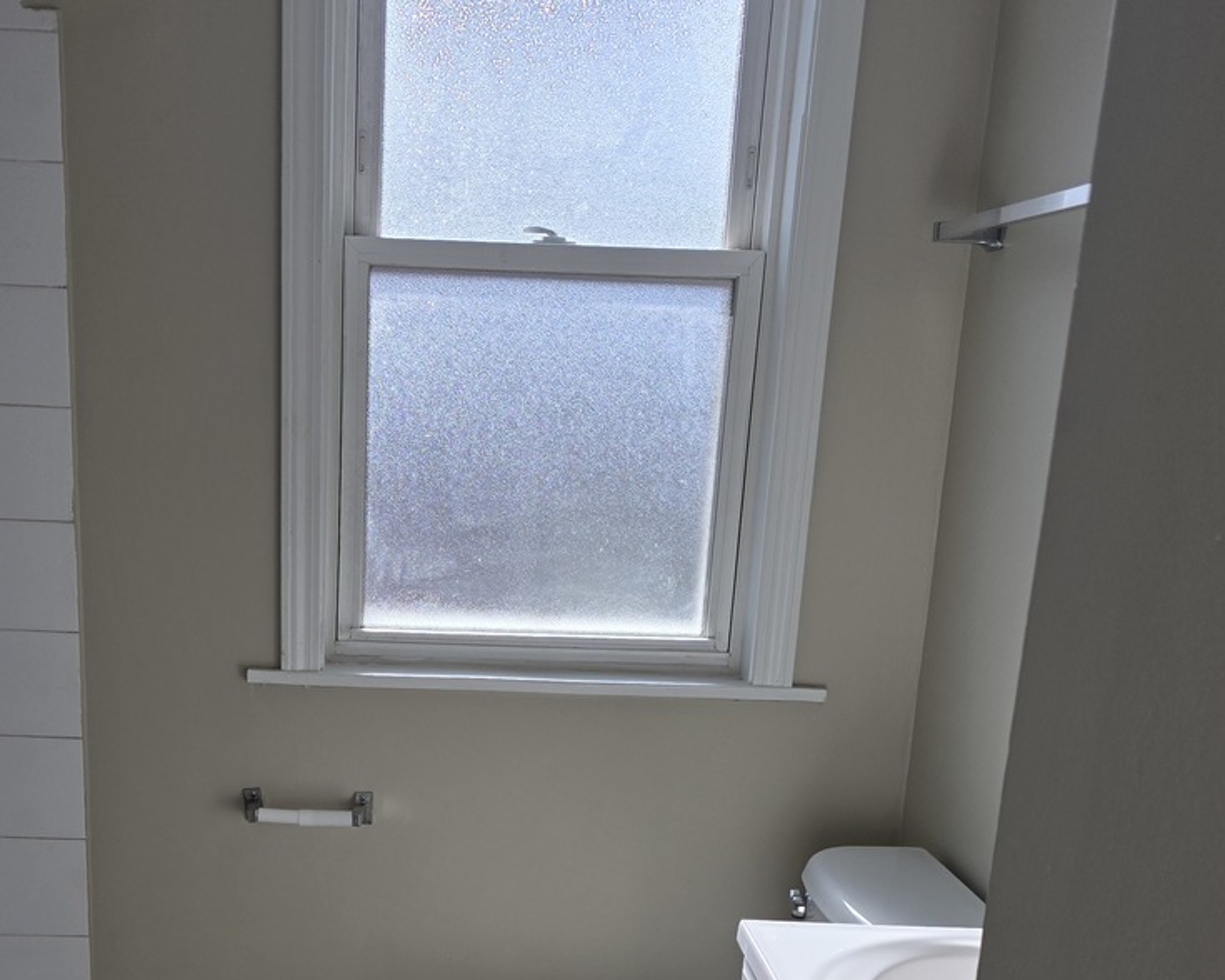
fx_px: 1595
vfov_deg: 32.9
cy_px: 820
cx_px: 467
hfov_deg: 41.7
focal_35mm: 44
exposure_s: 1/2265
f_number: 1.7
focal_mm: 6.3
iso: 80
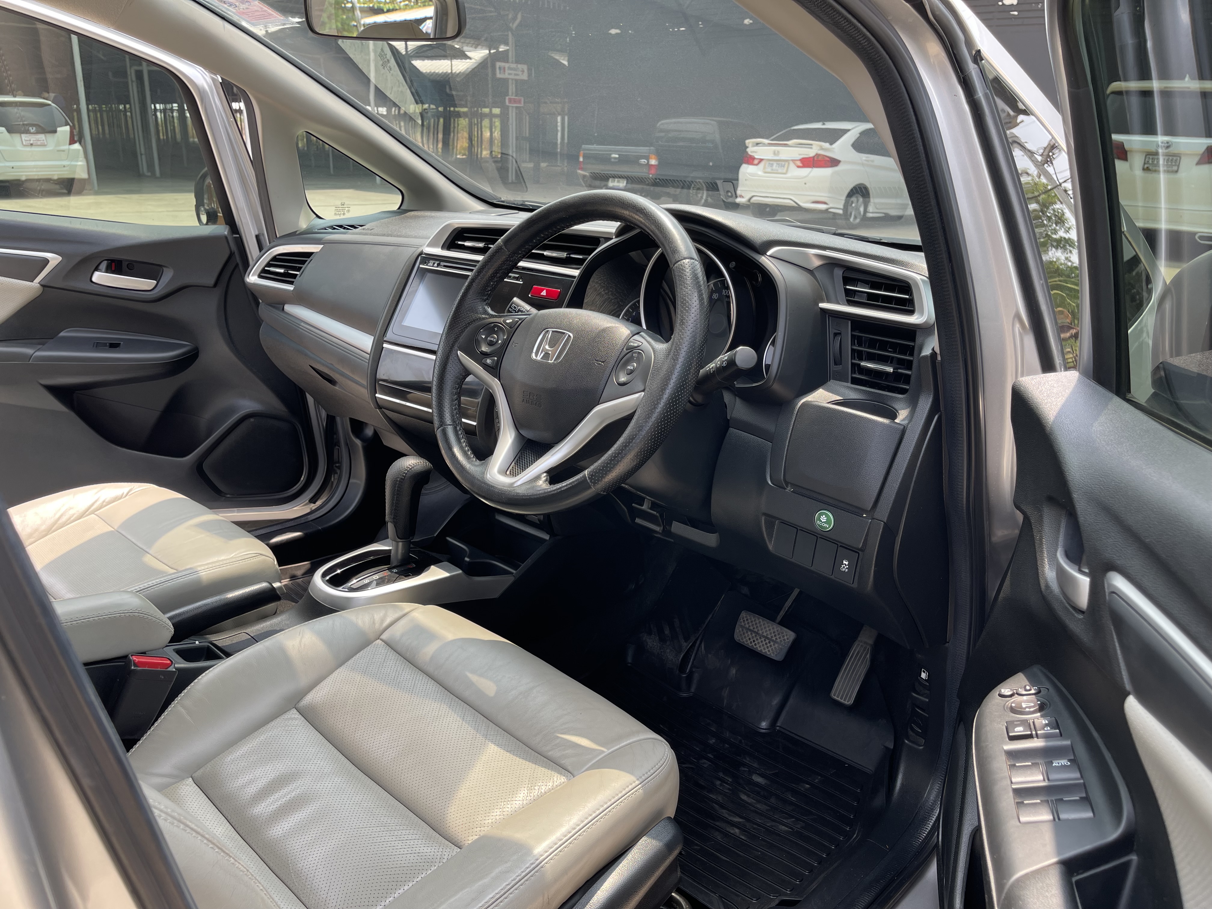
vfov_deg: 53.1
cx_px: 606
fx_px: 910
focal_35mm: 26
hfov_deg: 67.3
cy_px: 454
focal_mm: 5.1
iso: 32
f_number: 1.6
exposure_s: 1/378
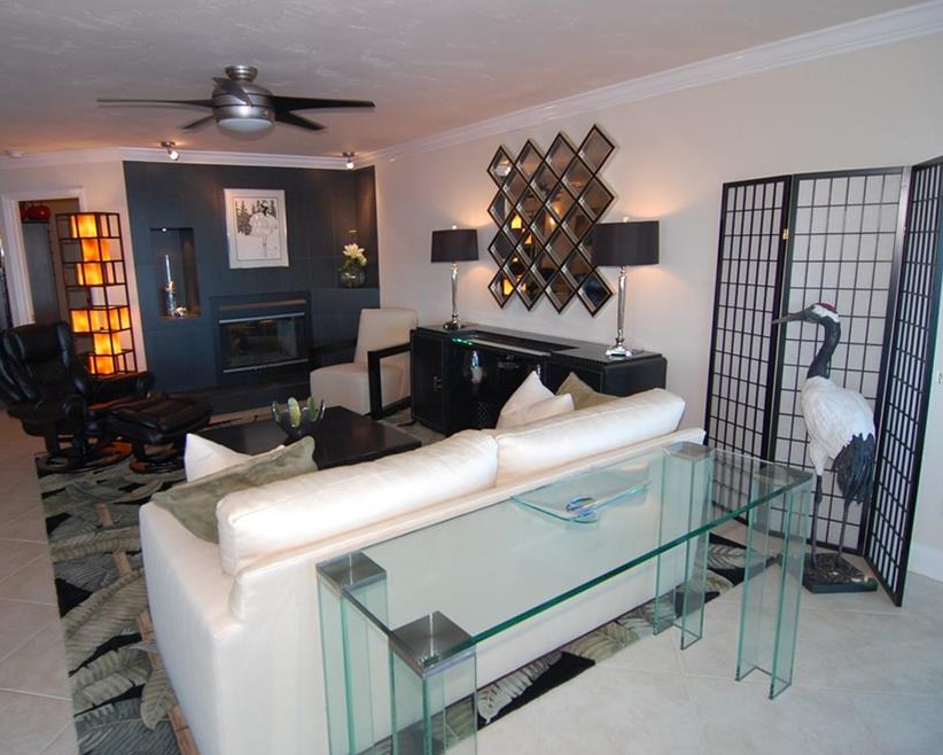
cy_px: 378
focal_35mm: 21
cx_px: 414
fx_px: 586
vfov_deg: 65.5
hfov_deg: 77.3
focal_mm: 12
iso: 400
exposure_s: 1/60
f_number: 4
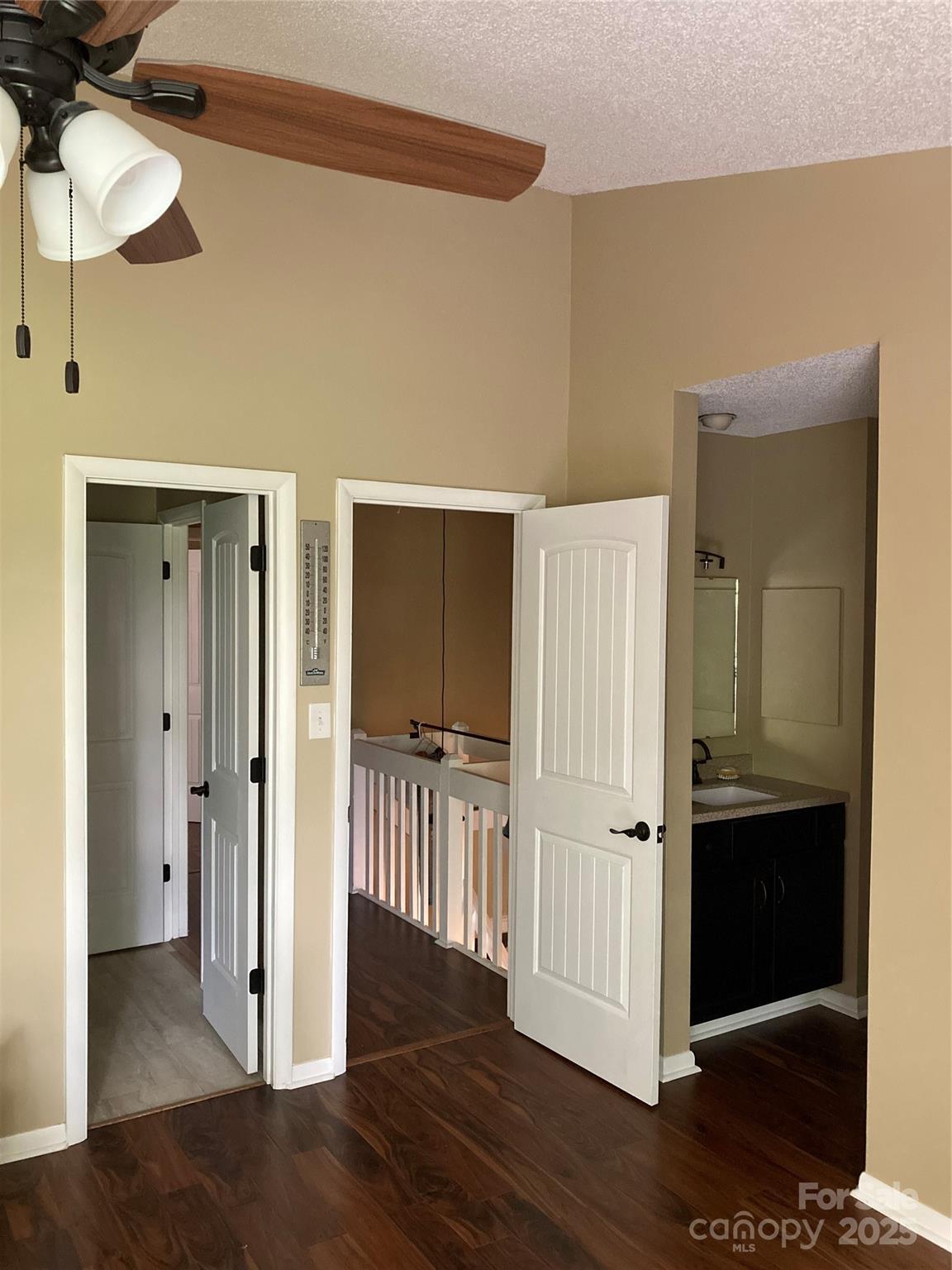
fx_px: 1027
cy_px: 635
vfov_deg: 63.4
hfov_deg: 49.7
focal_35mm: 28
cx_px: 476
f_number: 1.8
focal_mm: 3.99
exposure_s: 1/30
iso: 500
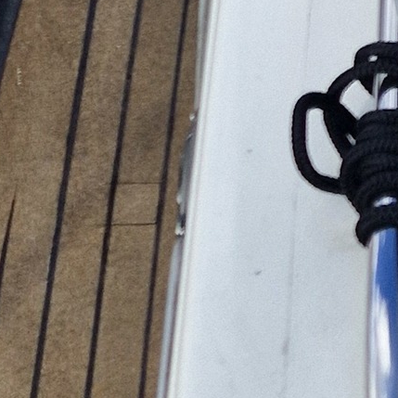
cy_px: -229
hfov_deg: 9.4
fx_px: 2055
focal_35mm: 158
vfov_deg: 10.6
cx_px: 1081
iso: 50
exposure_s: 1/1780
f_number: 1.8
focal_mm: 5.54
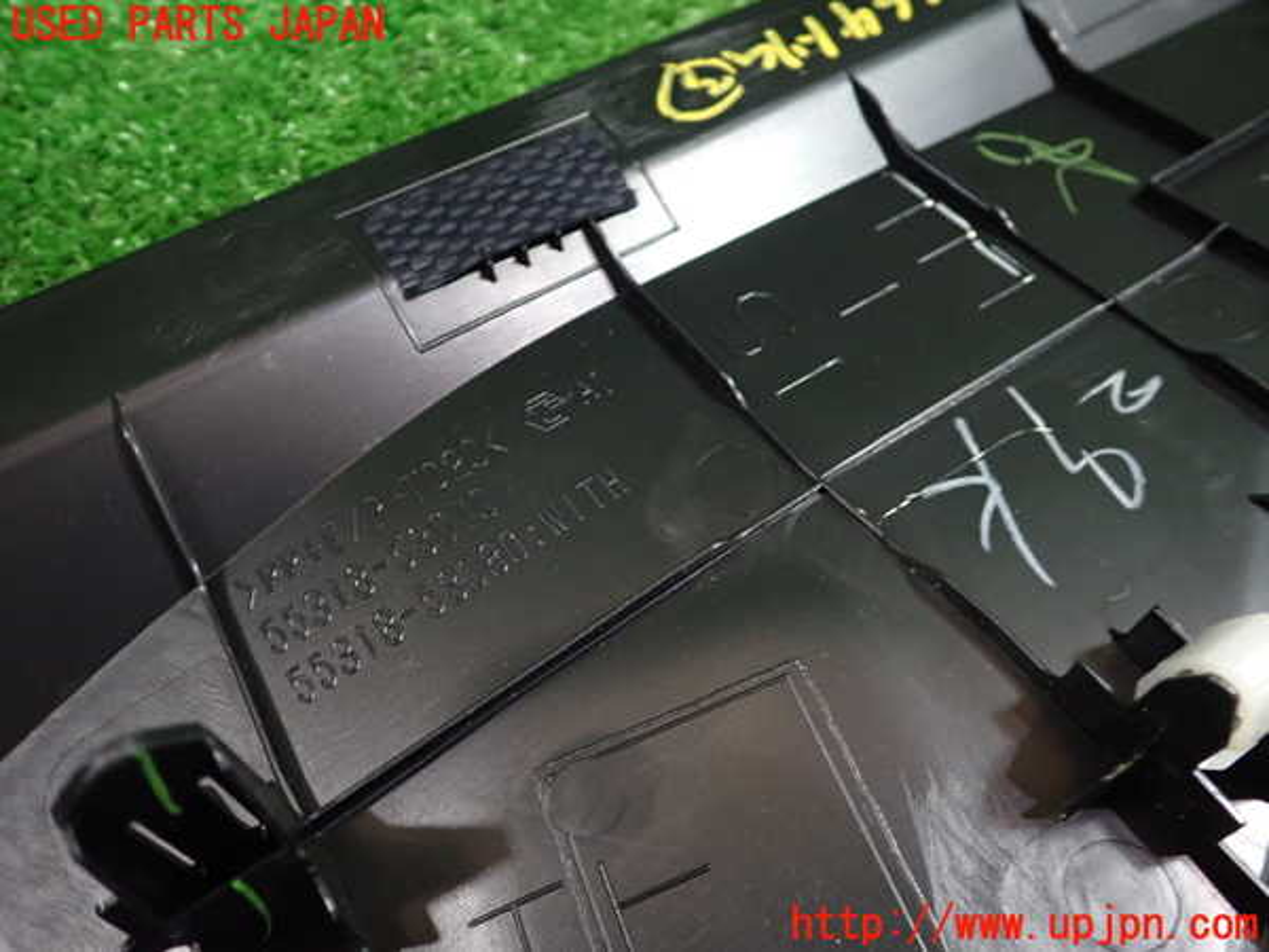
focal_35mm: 30
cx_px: 634
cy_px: 476
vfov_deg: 46.8
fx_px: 1100
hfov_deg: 60.0
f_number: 2.3
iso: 320
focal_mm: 5.4
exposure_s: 1/30
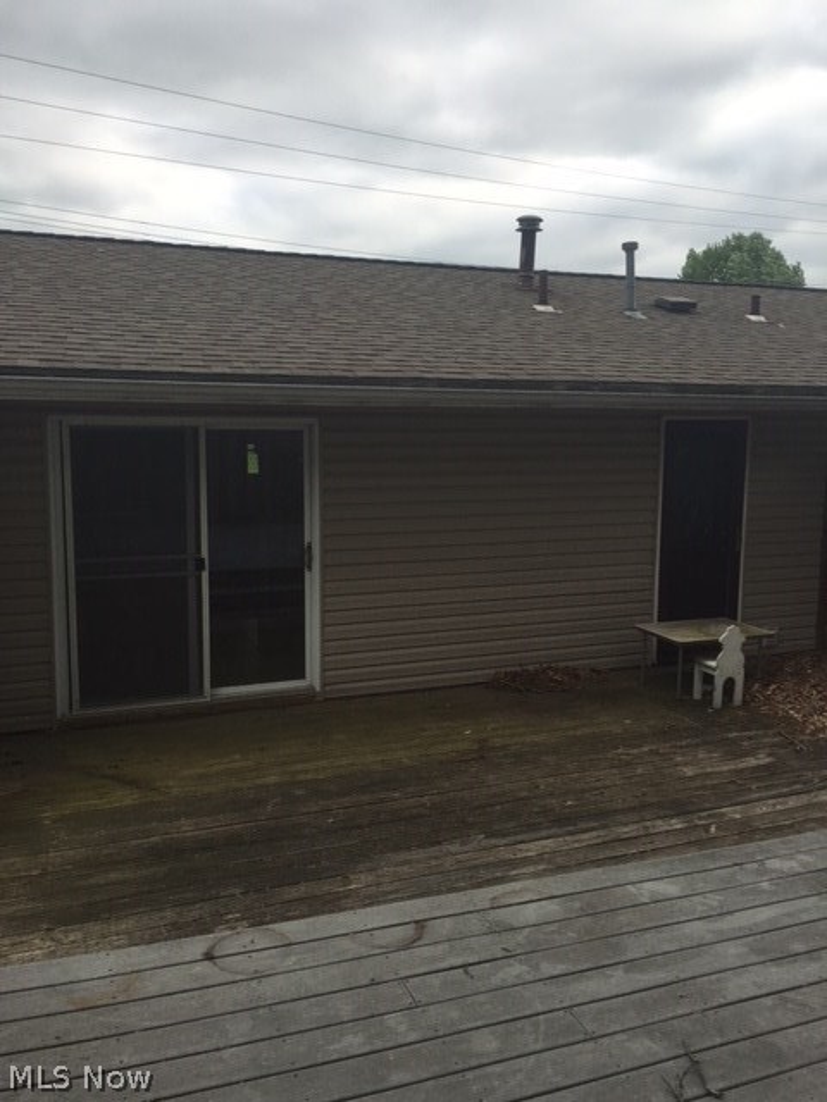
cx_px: 414
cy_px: 551
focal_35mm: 29
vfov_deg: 61.7
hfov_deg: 48.2
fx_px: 924
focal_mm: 4.15
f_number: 2.2
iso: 25
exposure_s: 1/469
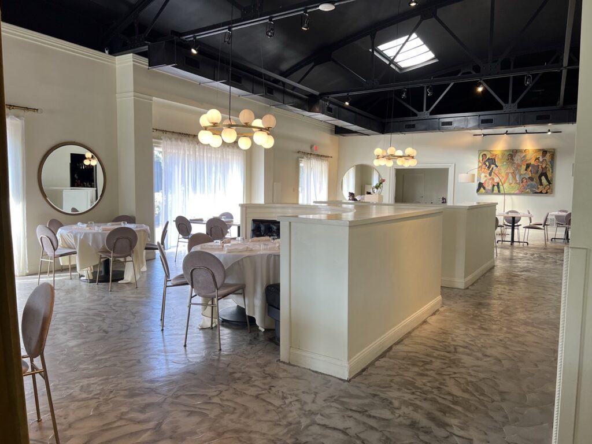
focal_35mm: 26
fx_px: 445
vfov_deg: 53.1
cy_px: 222
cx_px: 296
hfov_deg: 67.3
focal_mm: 5.7
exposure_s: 1/120
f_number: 1.5
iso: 80
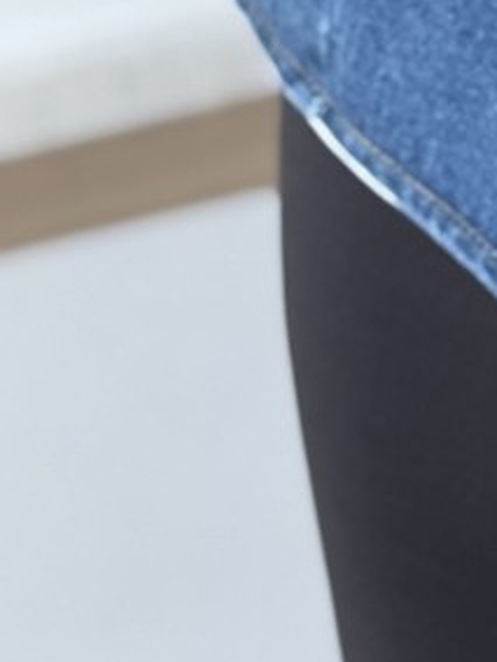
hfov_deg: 5.4
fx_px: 5169
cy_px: -907
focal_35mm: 270
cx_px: 1027
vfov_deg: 6.9
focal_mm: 6.76
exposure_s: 1/131
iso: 64
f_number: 1.78
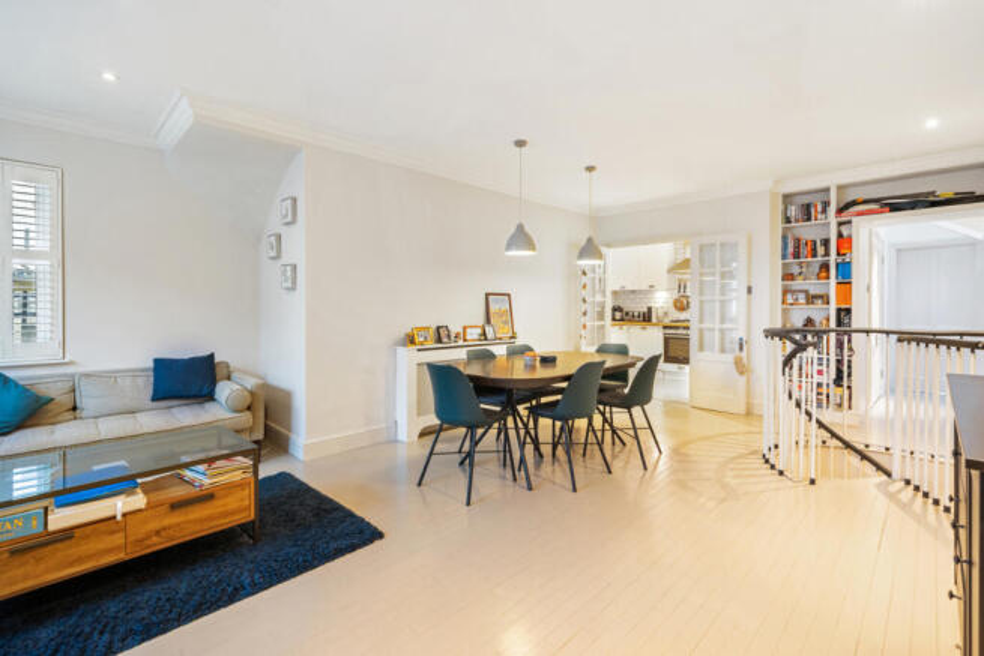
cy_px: 328
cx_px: 492
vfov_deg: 77.4
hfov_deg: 100.4
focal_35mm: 15
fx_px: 410
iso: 400
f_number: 9
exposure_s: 1.6
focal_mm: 15
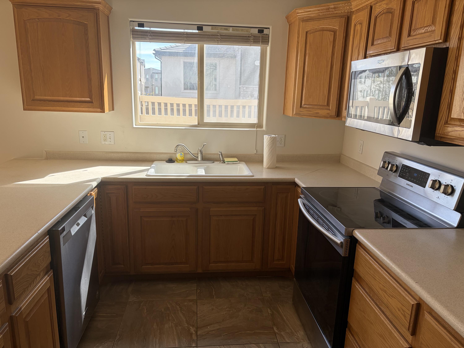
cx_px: 232
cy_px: 174
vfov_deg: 53.1
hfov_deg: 67.3
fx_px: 349
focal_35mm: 26
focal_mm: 5.96
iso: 50
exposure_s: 1/283
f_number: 1.6
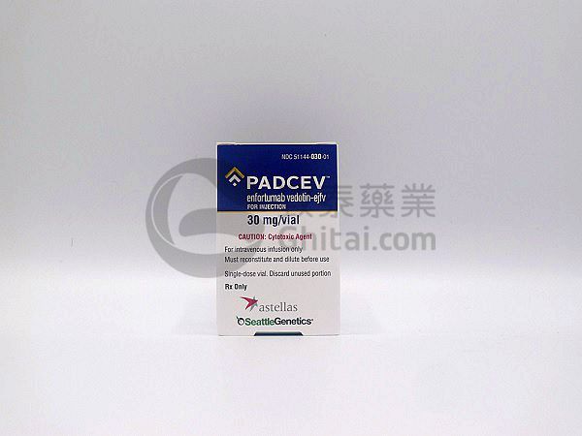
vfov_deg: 24.4
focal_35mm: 60
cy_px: 218
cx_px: 291
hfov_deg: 32.2
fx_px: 1009
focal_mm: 12.8
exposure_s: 1/500
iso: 80
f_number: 2.8
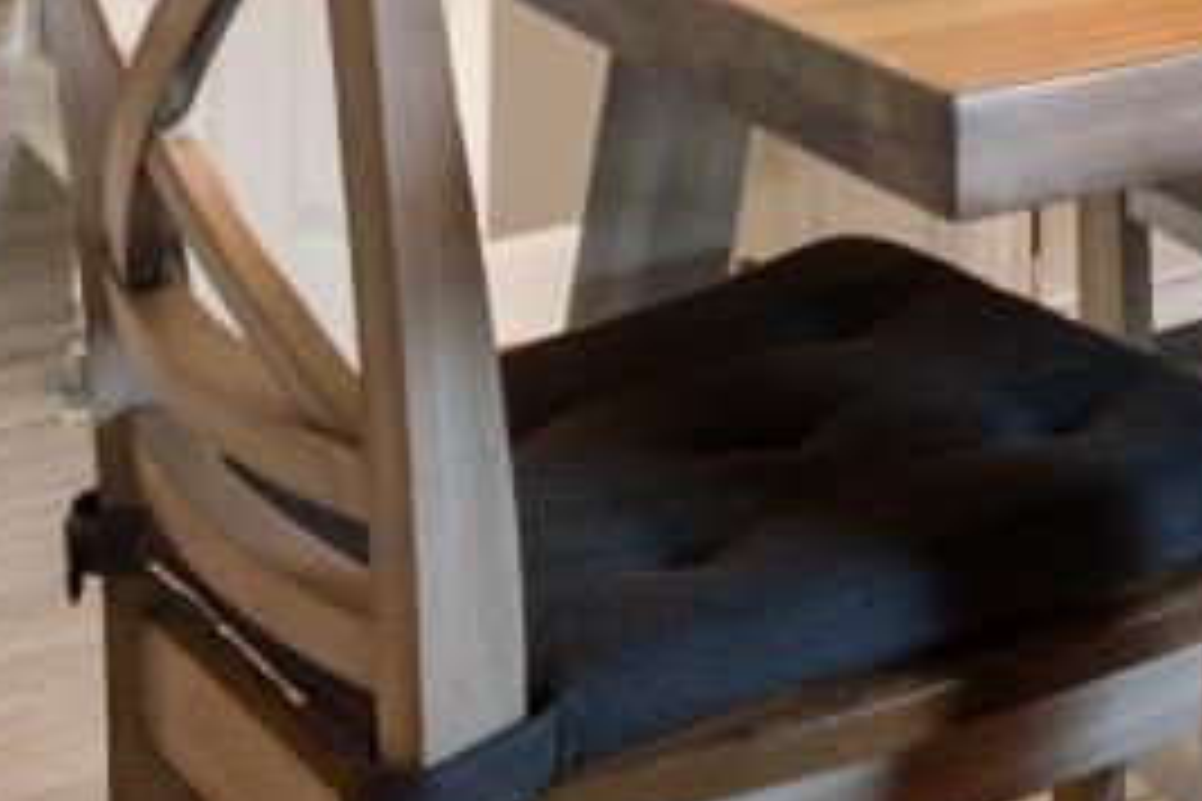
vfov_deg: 13.0
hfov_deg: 19.4
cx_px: 1819
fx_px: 3038
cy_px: -814
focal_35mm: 91
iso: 100
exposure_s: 1.6
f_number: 4.5
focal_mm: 10
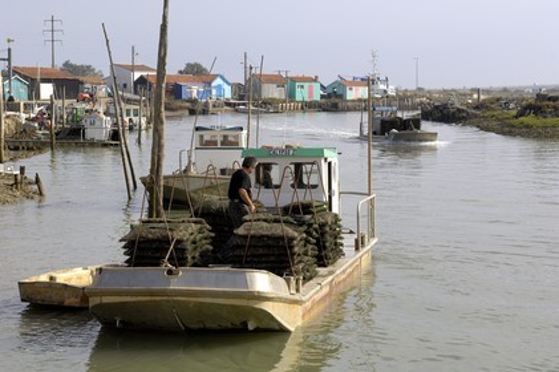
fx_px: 1164
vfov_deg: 18.2
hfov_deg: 27.0
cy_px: 186
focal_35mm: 75
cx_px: 280
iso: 100
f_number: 9.5
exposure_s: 1/160
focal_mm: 50
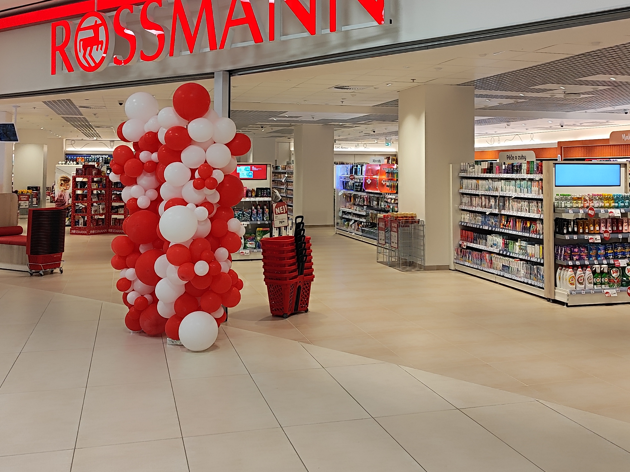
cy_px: 137
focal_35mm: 38
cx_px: 337
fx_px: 692
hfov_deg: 48.9
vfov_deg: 37.1
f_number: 1.89
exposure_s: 1/100
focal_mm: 5.89
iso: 196
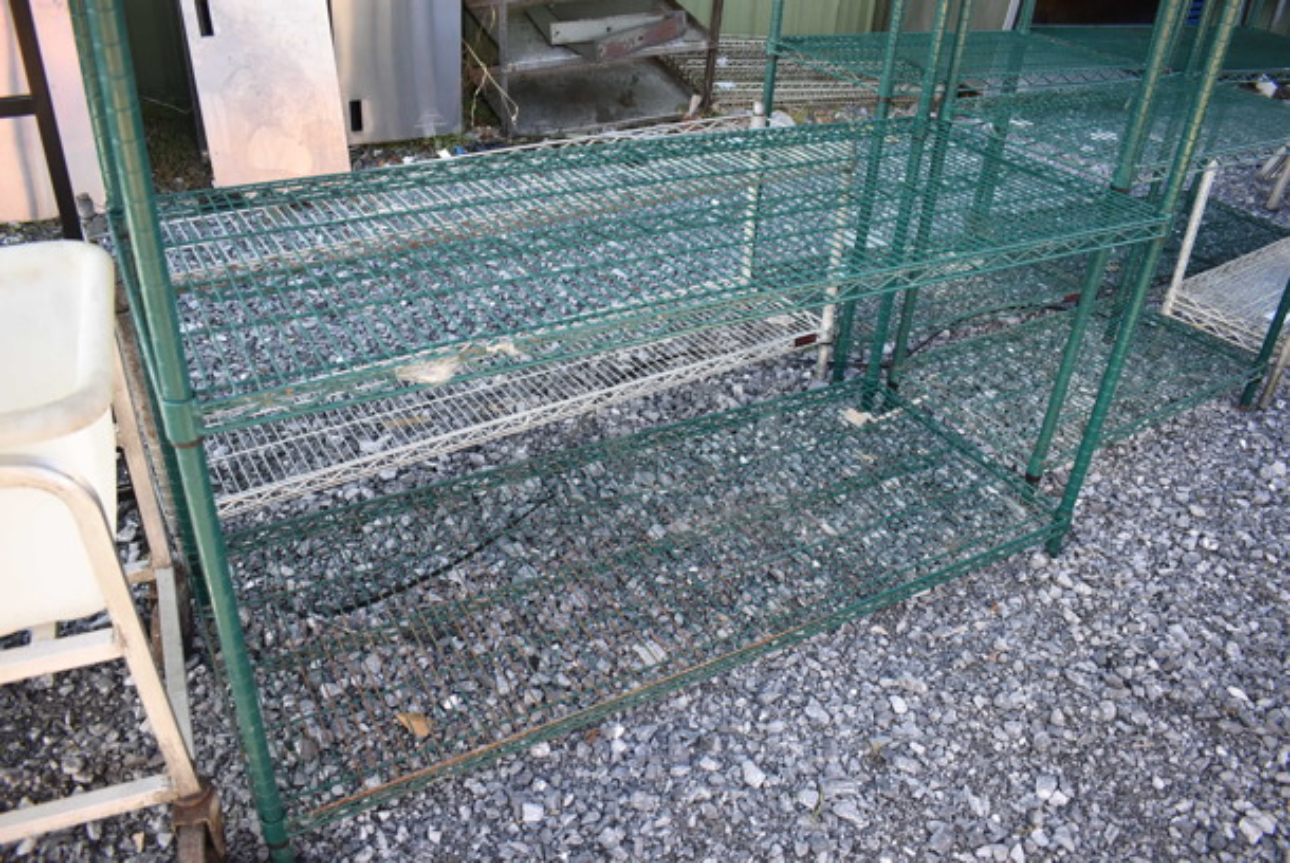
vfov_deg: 48.0
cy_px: 432
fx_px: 968
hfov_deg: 67.3
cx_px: 645
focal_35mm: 27
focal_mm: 18
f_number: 4.5
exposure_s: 1/250
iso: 400
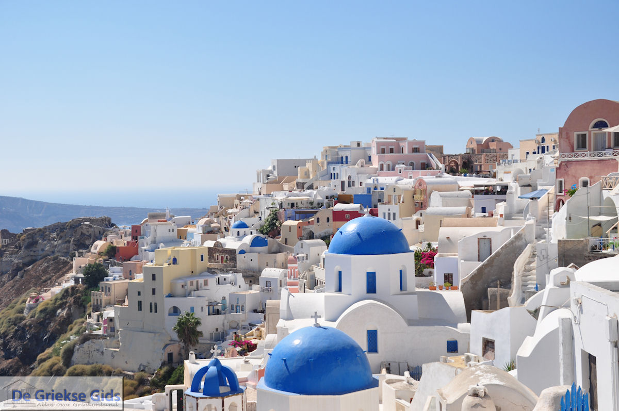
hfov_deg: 35.1
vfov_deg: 23.7
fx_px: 979
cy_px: 206
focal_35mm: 57
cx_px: 310
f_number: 6.3
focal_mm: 38
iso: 200
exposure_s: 1/1600
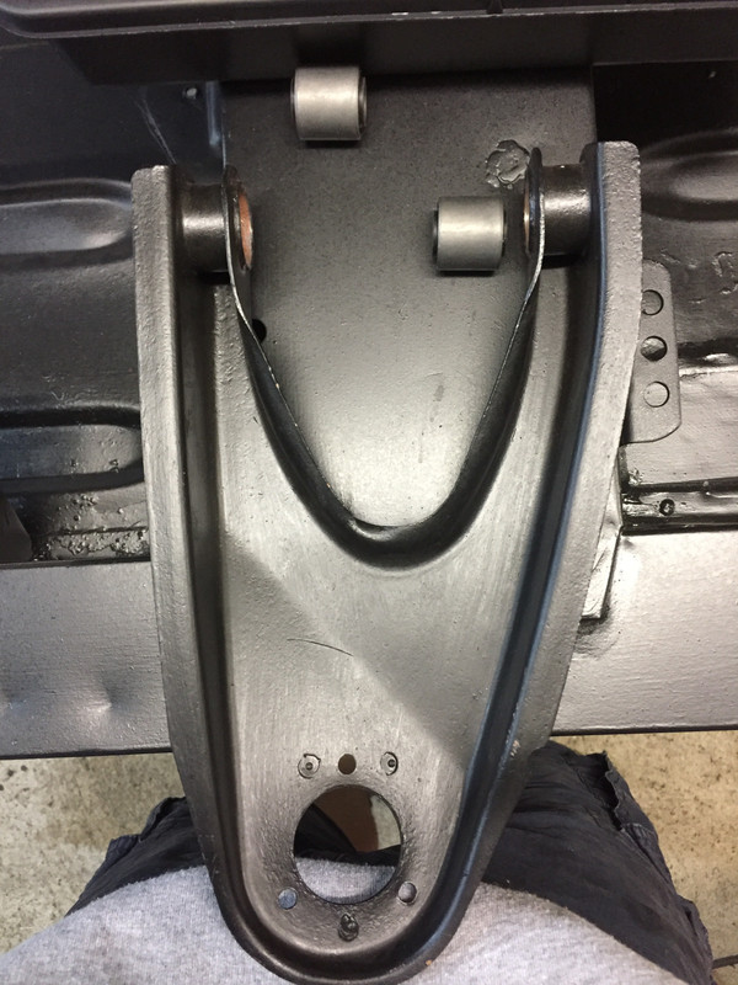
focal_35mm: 29
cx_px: 369
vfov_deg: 61.7
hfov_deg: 48.2
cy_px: 492
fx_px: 824
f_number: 2.2
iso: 250
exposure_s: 1/17
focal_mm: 4.15
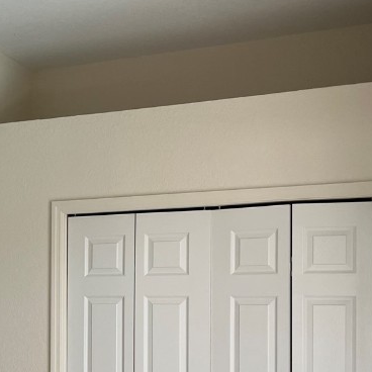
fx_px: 778
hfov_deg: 26.0
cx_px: 38
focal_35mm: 64
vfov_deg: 26.4
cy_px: 299
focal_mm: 5.1
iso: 125
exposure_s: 1/60
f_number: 1.6
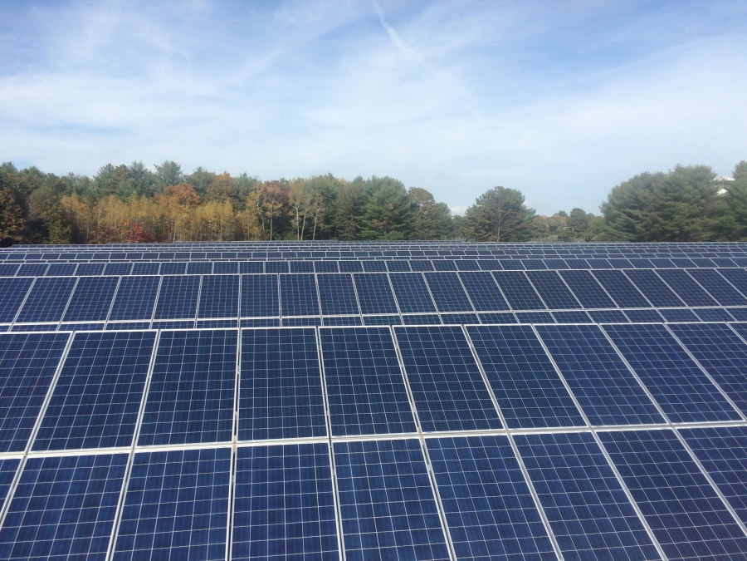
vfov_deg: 48.2
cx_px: 374
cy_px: 280
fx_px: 626
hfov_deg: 61.7
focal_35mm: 29
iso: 32
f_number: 2.2
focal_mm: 4.2
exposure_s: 1/2160
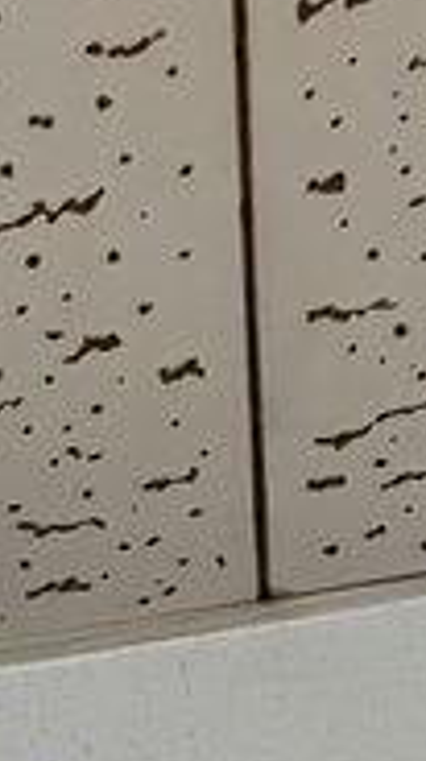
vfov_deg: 18.3
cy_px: 1019
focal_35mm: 108
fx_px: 2177
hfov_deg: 10.4
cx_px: -376
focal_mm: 5.1
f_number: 1.6
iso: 200
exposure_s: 1/60
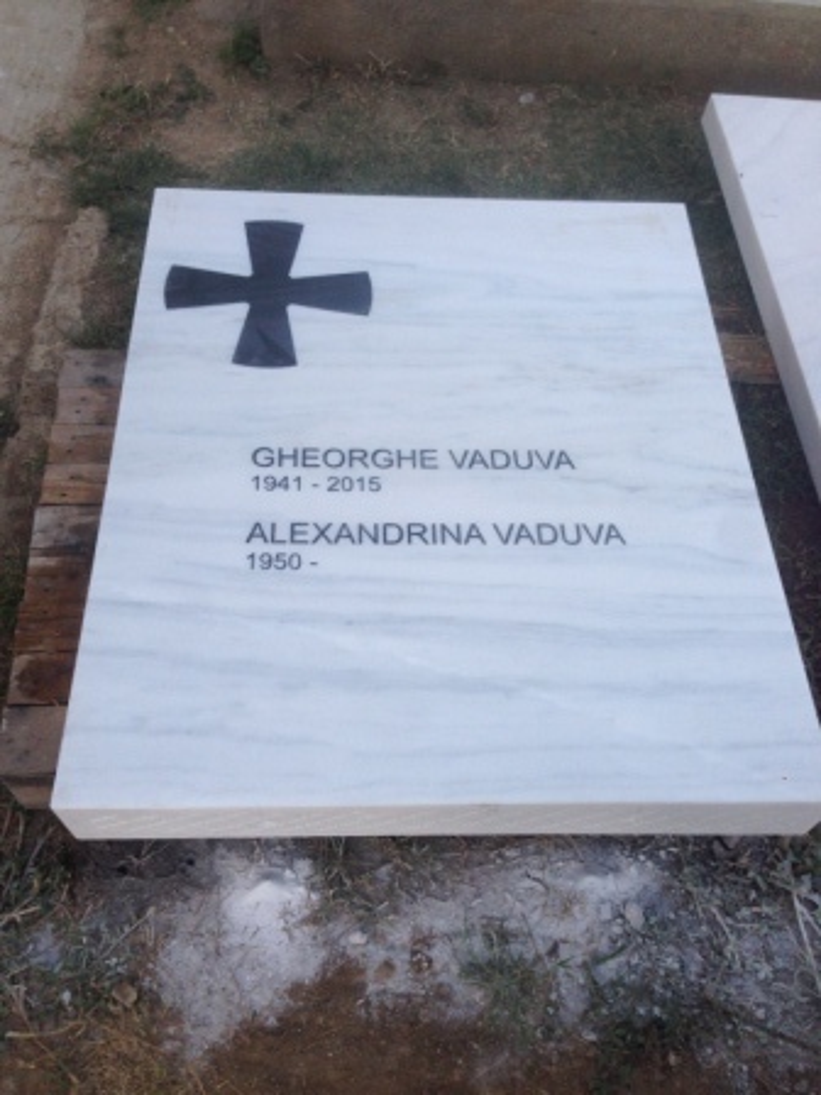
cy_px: 548
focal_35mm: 33
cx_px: 410
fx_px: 1044
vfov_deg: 55.4
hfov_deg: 42.9
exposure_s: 1/120
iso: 80
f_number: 2.4
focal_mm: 4.12
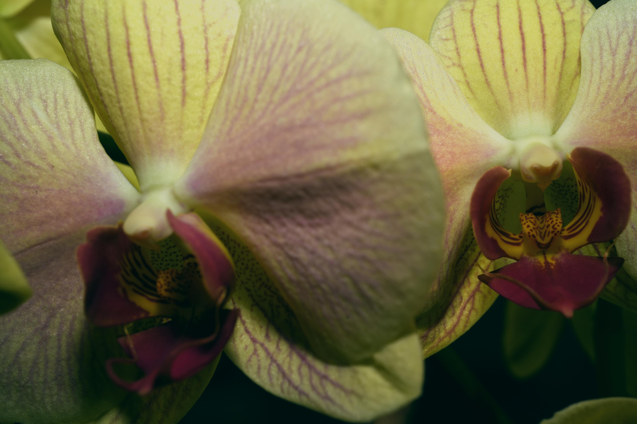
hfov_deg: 34.5
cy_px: 212
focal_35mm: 58
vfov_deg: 23.4
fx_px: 1026
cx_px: 318
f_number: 2.8
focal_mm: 58
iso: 80
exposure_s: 1/100
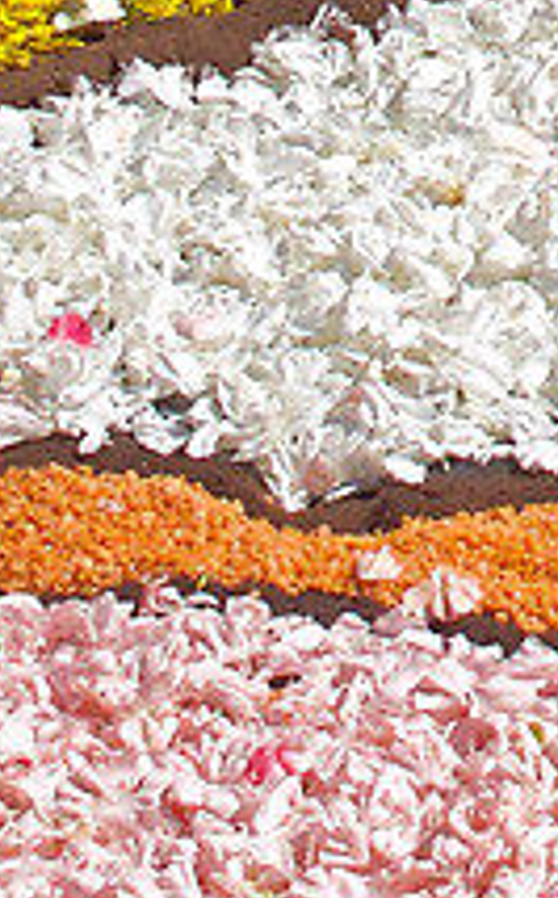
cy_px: -1177
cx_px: 1250
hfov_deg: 4.7
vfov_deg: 7.2
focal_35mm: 275
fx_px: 6718
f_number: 6.3
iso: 100
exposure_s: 1/500
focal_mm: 24
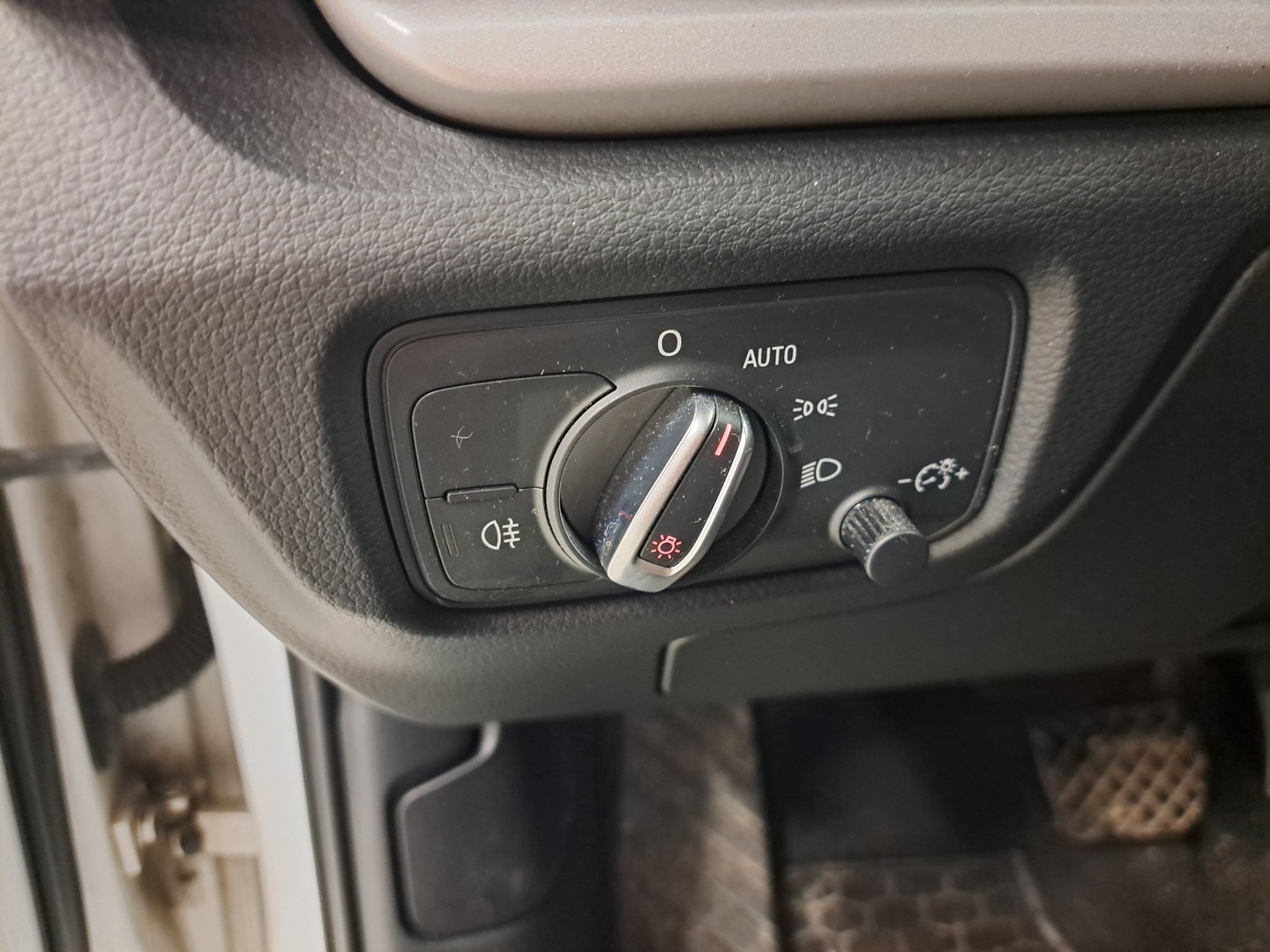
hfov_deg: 71.6
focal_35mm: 24
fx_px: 881
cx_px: 635
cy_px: 476
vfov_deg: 56.8
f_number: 1.8
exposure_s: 1/20
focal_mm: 5.23
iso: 1000
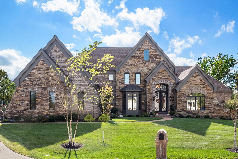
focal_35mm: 34
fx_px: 225
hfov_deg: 55.8
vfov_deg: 38.9
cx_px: 119
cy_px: 80
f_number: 8
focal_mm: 17
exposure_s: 1/800
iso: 400
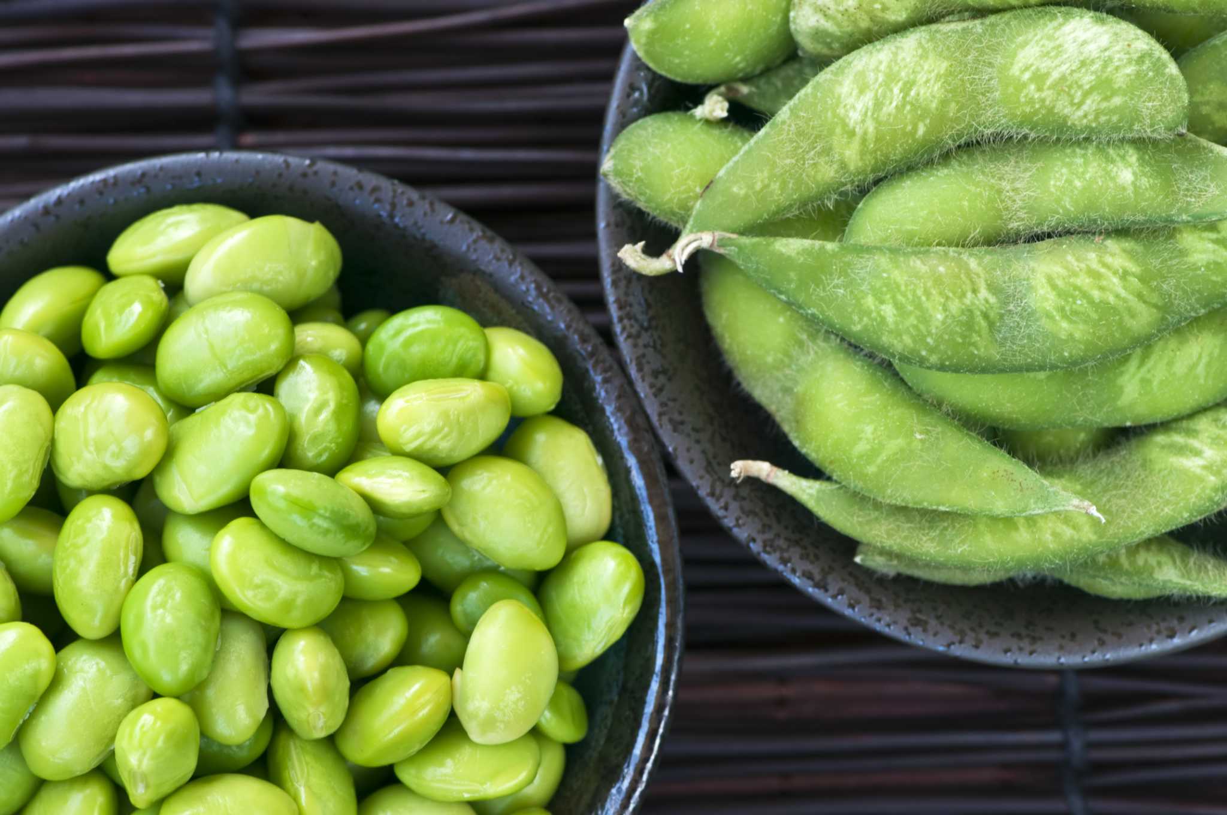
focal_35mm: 158
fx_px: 5361
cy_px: 408
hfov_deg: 13.1
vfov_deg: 8.7
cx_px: 614
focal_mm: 105
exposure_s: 1/30
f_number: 7.1
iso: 200
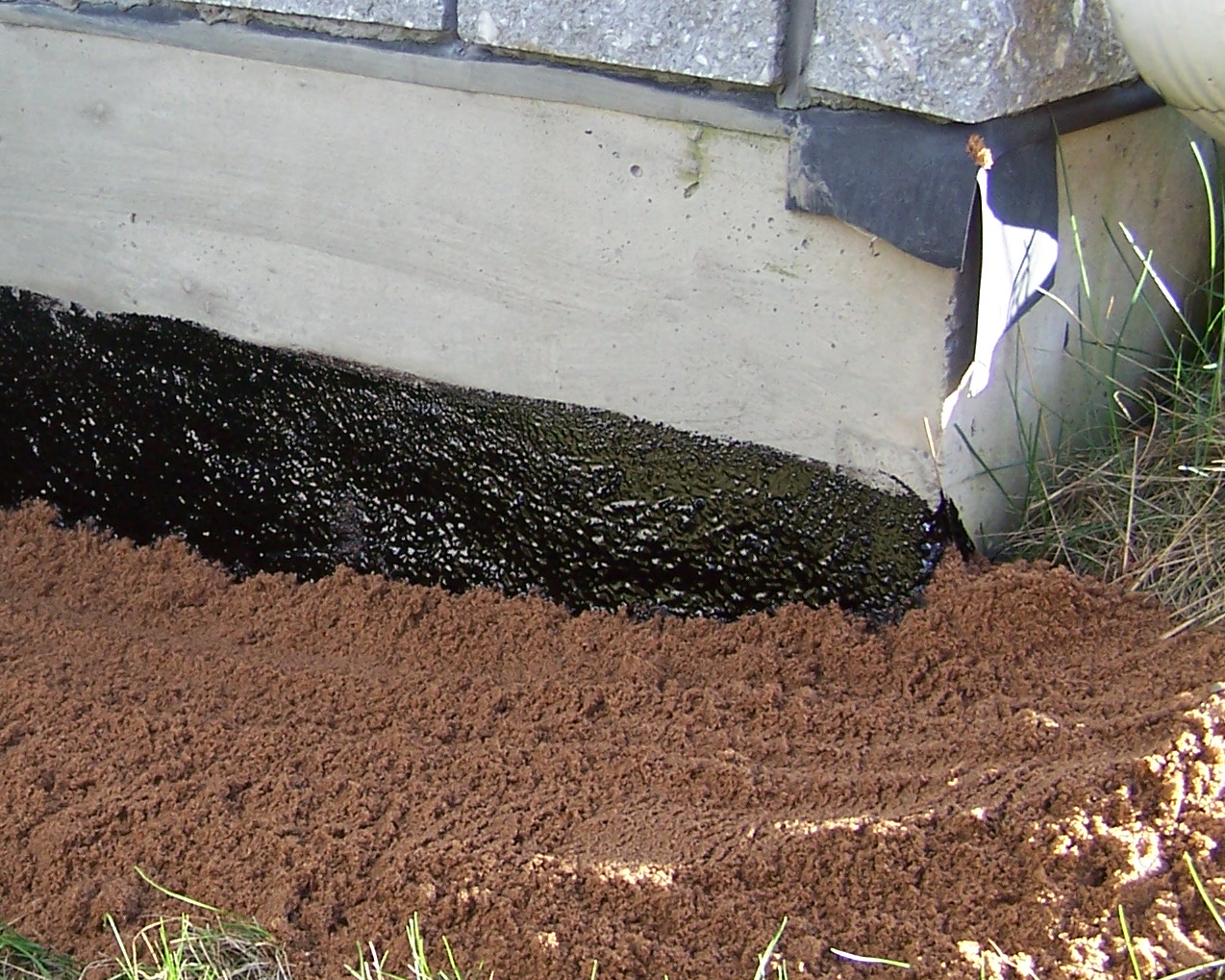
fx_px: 2719
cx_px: 196
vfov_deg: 20.4
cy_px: 329
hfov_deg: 24.9
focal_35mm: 75
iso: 80
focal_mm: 6.3
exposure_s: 1/90
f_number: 2.8
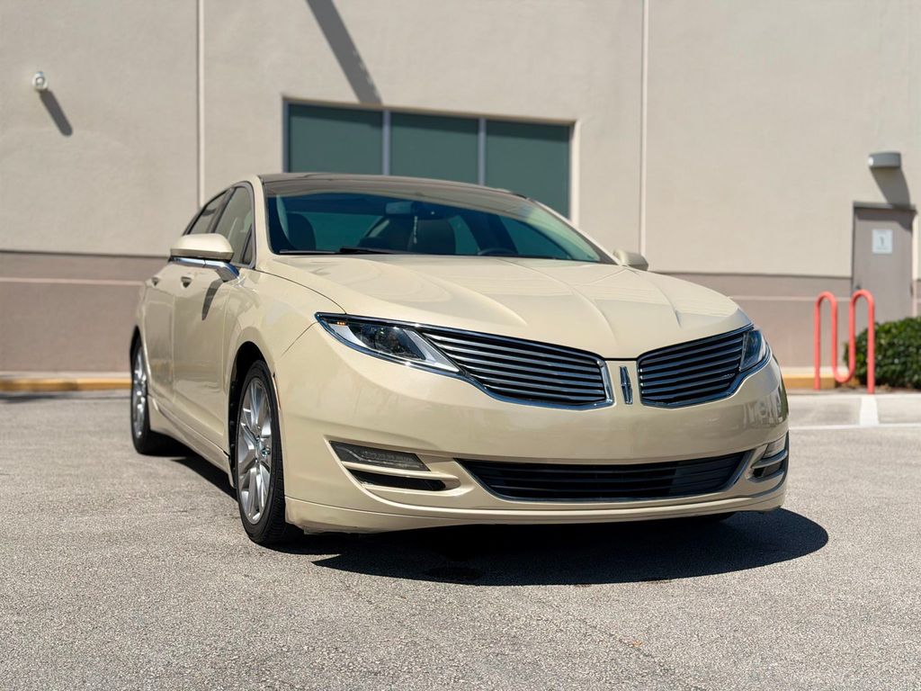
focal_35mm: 48
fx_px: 1277
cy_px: 346
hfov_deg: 39.7
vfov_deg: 30.3
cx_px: 460
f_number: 1.78
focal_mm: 6.76
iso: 80
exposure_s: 1/11364
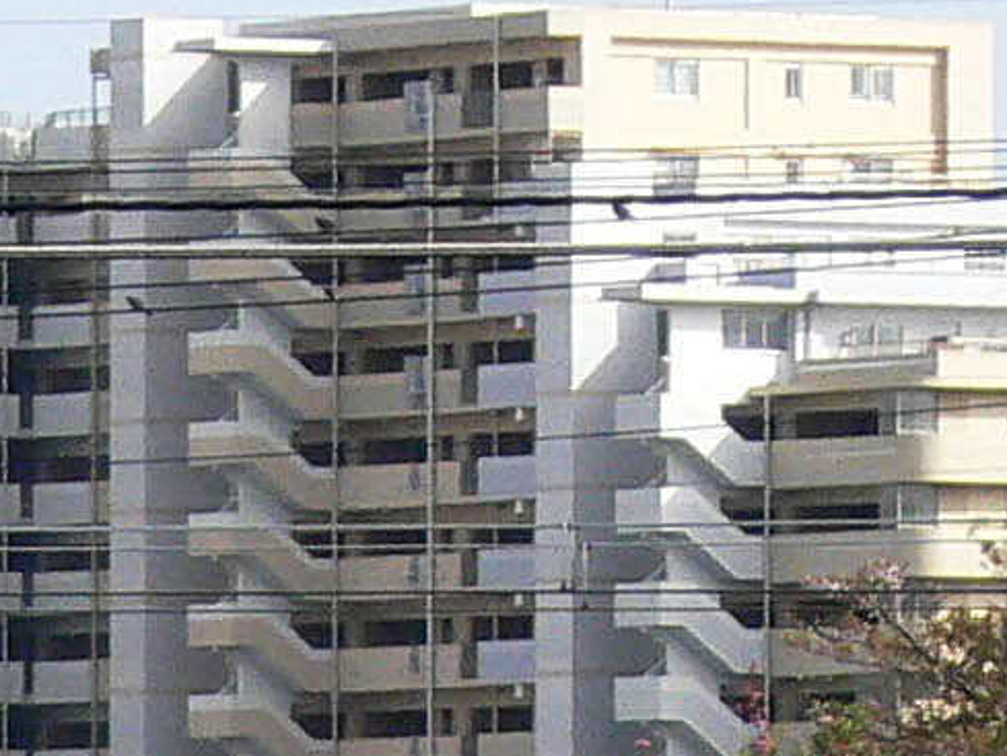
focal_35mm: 754
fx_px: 21940
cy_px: 1792
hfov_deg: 2.6
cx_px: -470
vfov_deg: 2.0
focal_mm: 23.9
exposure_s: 1/1000
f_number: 3.6
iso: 100
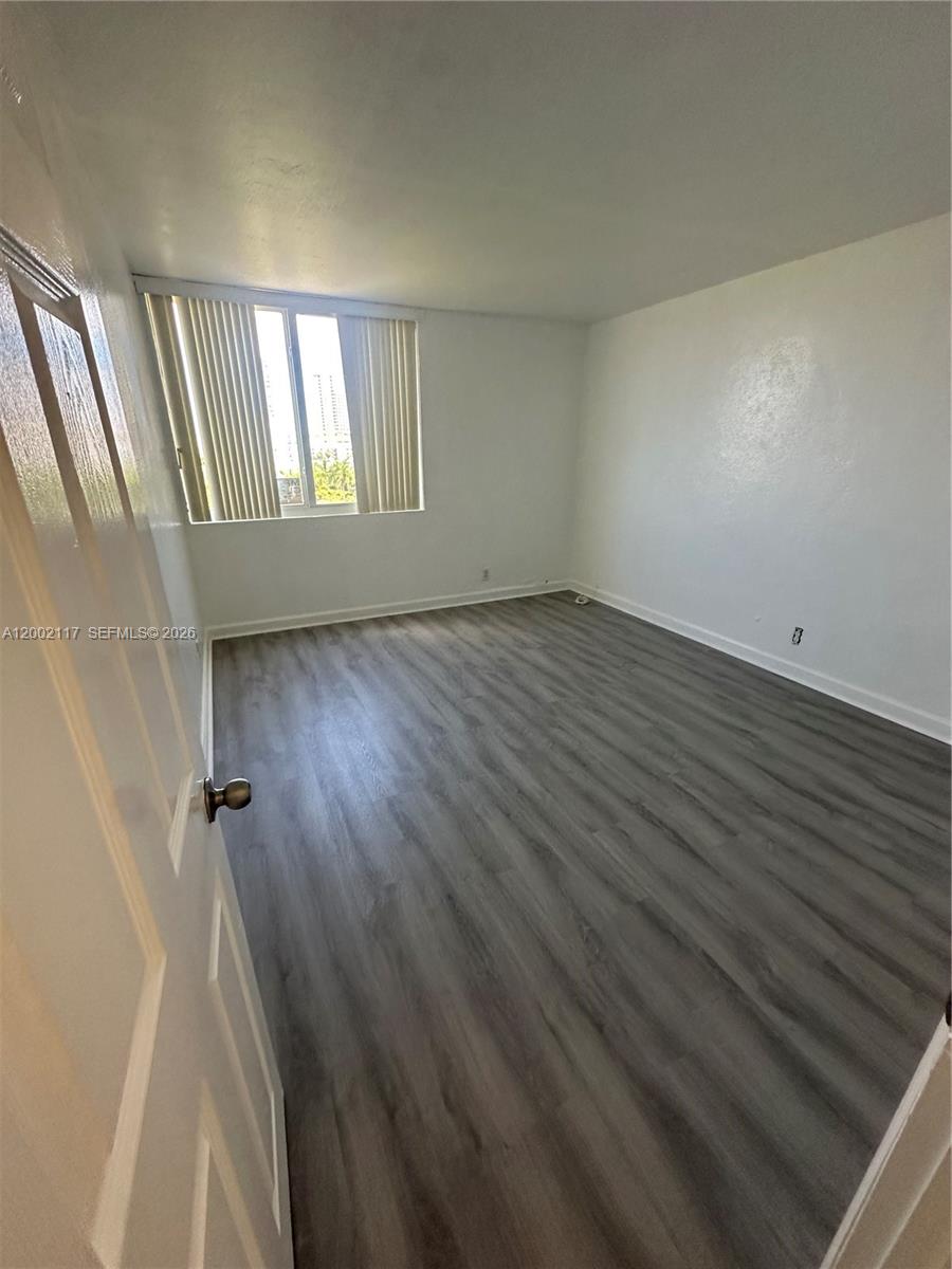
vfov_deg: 102.1
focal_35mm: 14
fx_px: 513
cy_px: 634
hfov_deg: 85.7
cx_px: 476
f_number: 2.2
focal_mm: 2.22
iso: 200
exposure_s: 1/120
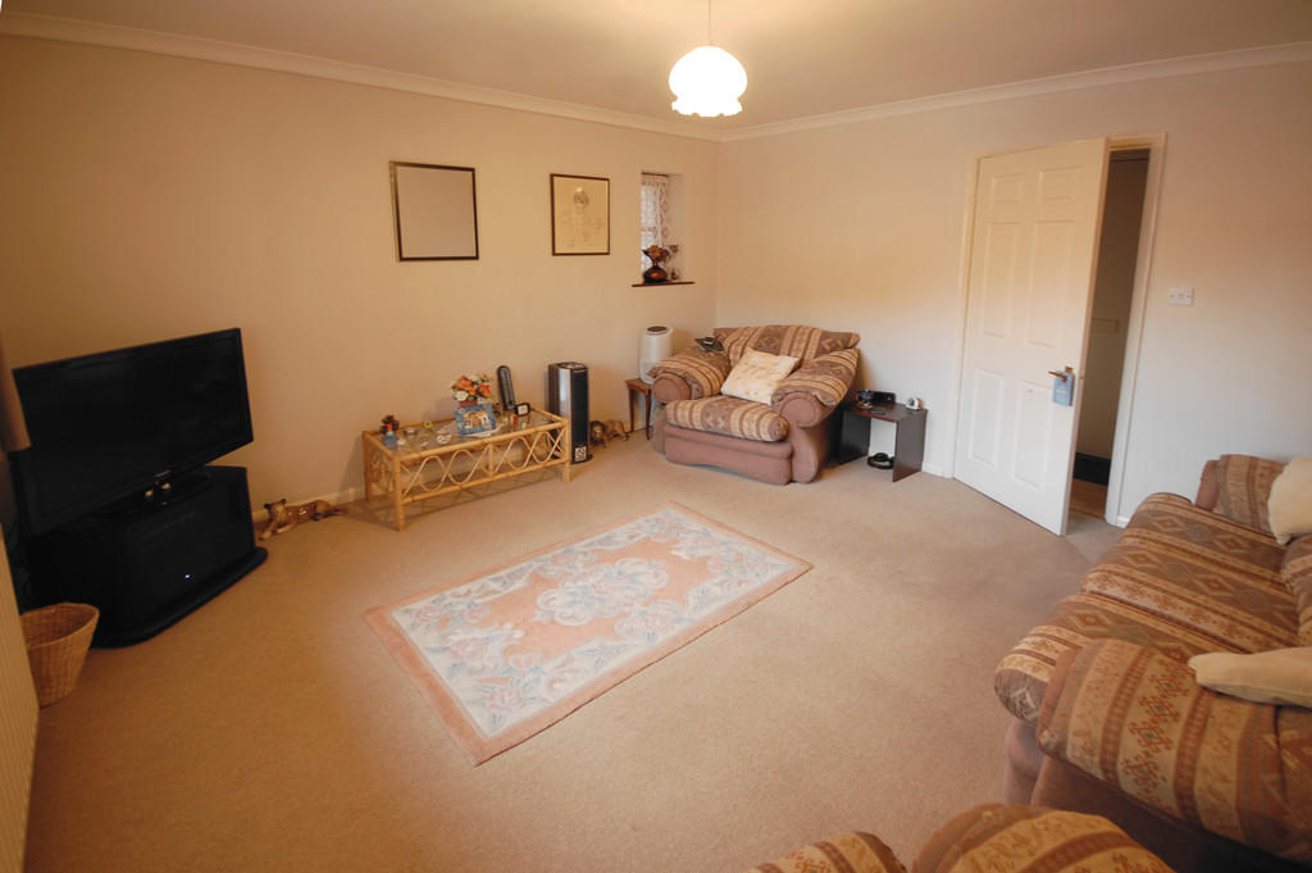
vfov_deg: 77.2
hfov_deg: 100.4
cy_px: 436
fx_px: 546
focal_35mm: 15
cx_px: 656
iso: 200
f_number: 4
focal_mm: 10
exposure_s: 1/10
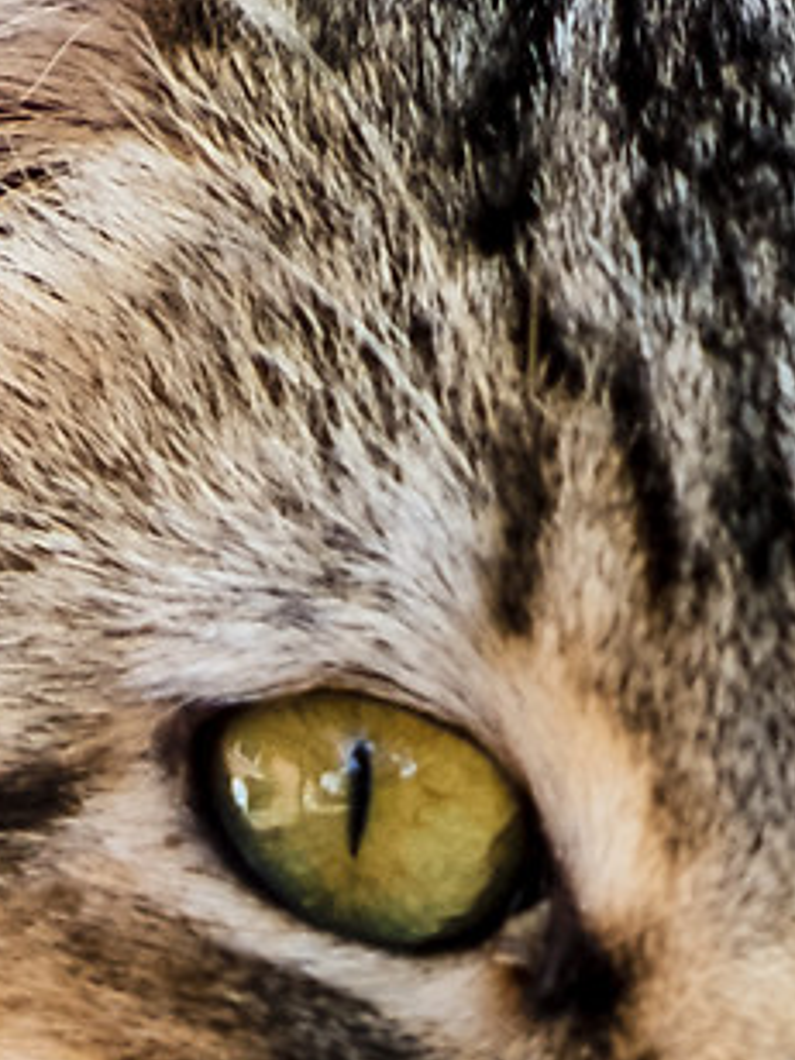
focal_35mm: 621
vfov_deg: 3.2
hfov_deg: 2.4
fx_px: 19016
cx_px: 196
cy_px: 2419
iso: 200
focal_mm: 55
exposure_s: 1/125
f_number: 5
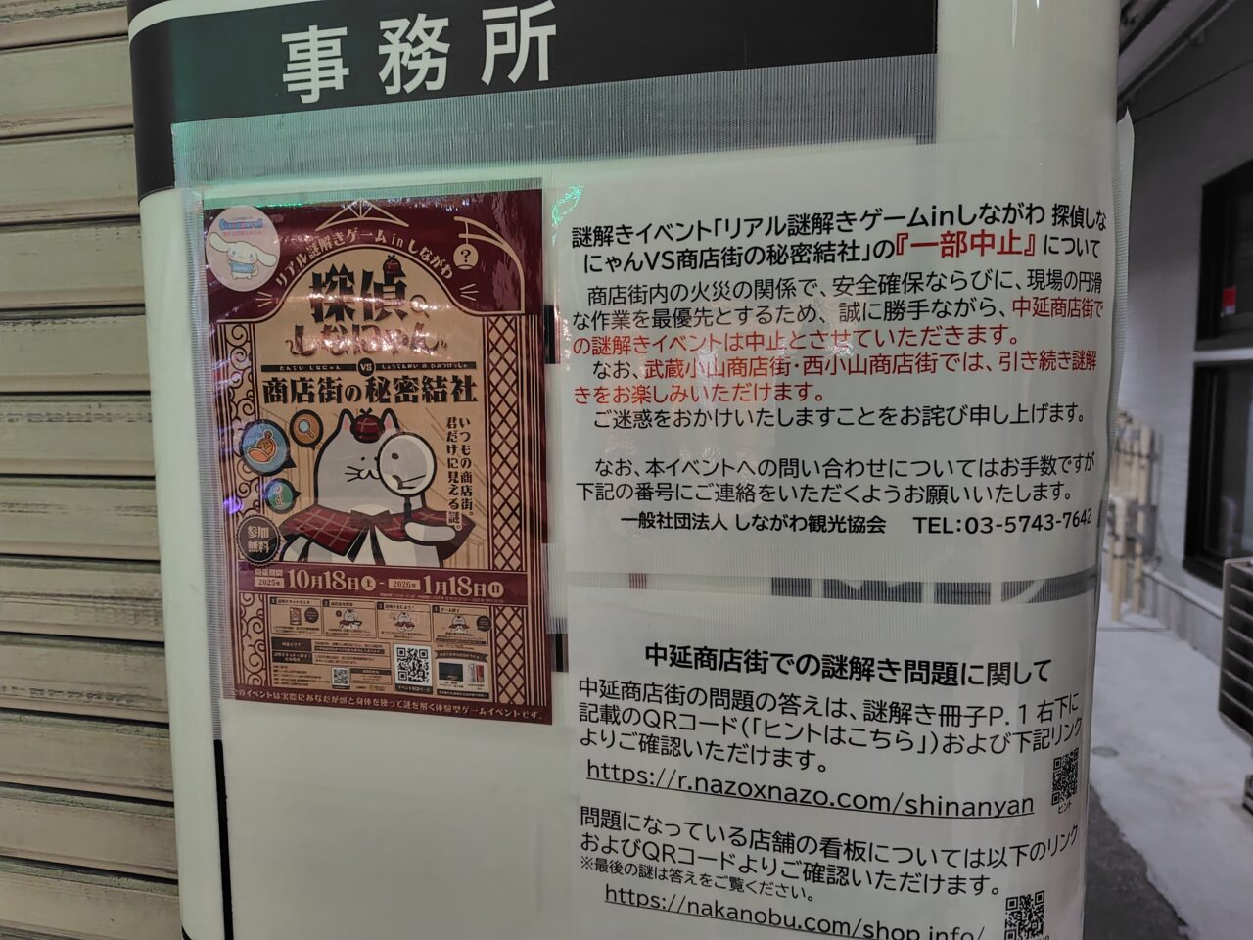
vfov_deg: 58.9
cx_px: 626
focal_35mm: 23
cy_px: 470
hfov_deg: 73.9
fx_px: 833
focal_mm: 5.6
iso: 1578
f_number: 1.9
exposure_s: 1/100
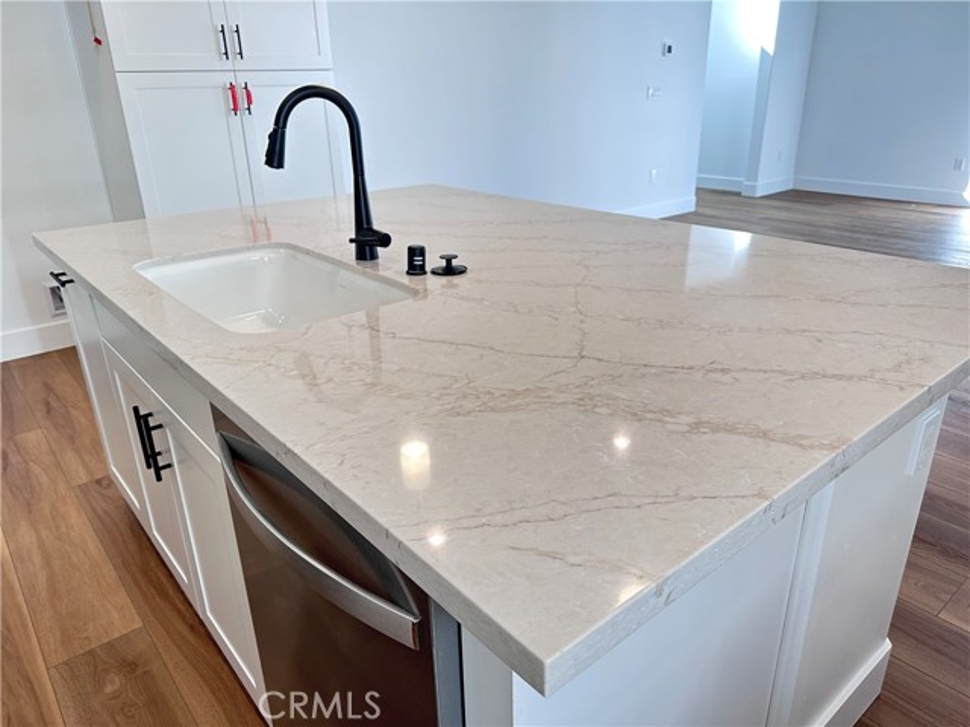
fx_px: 673
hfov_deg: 71.6
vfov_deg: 56.8
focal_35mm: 24
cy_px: 364
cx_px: 485
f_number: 1.78
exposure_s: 1/120
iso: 200
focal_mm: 6.86
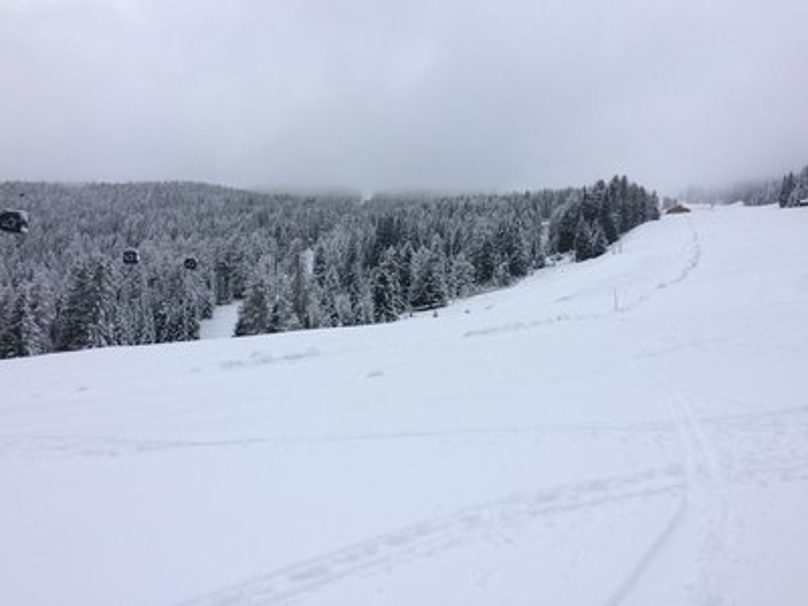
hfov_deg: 61.7
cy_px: 303
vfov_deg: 48.2
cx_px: 404
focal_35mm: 29
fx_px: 677
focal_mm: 4.15
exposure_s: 1/1208
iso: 32
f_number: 2.2
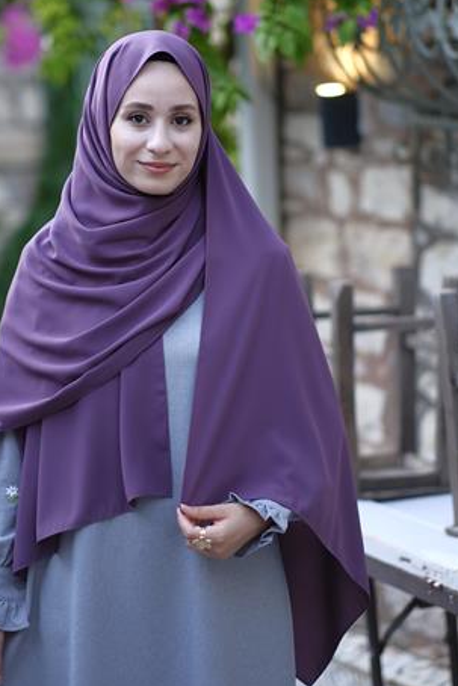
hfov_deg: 12.3
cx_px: 200
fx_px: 2116
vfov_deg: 18.4
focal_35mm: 111
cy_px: 311
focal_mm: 56
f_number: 1.2
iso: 160
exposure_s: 1/125
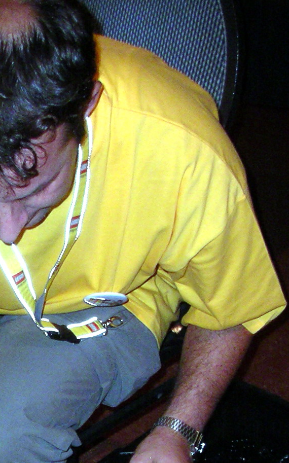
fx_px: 1110
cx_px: -5
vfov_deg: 23.0
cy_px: 406
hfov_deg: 14.6
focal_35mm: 88
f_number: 2.8
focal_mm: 5.7
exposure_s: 1/60
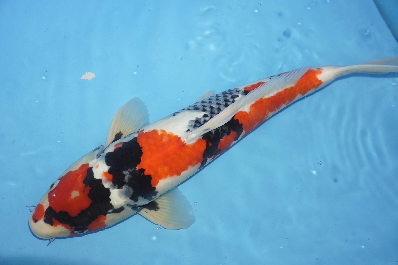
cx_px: 199
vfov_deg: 25.0
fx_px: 596
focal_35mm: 54
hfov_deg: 36.9
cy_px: 132
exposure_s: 1/160
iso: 1000
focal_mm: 36
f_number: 4.5
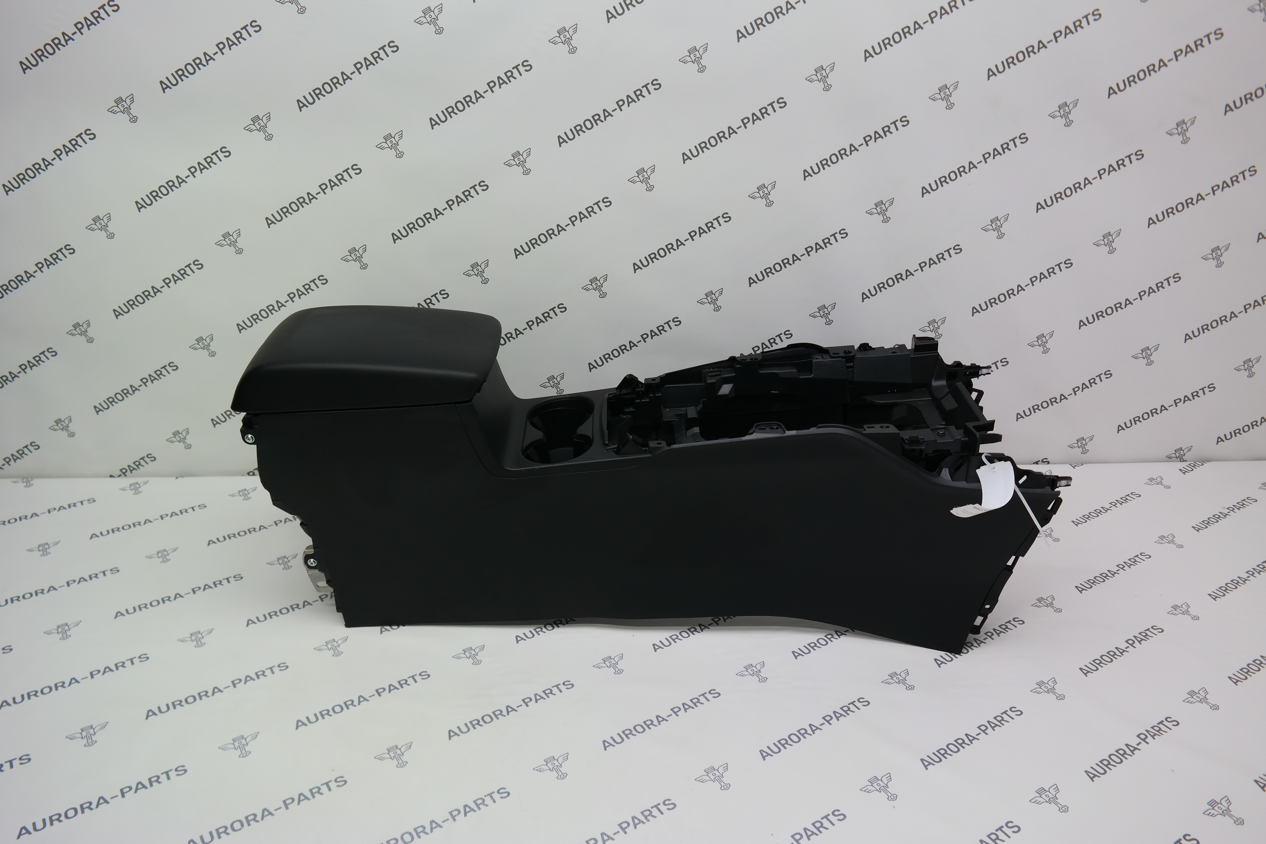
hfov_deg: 67.4
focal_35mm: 27
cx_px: 633
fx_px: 949
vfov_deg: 47.9
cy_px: 422
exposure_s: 1/40
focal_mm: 18
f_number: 5.6
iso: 200
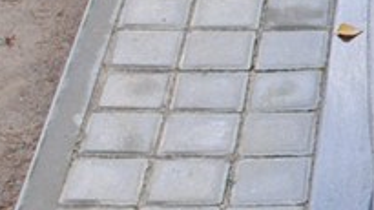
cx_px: 723
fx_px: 1645
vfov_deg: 7.3
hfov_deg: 11.7
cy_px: 22
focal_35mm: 166
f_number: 4.5
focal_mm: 18
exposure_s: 1/80
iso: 200
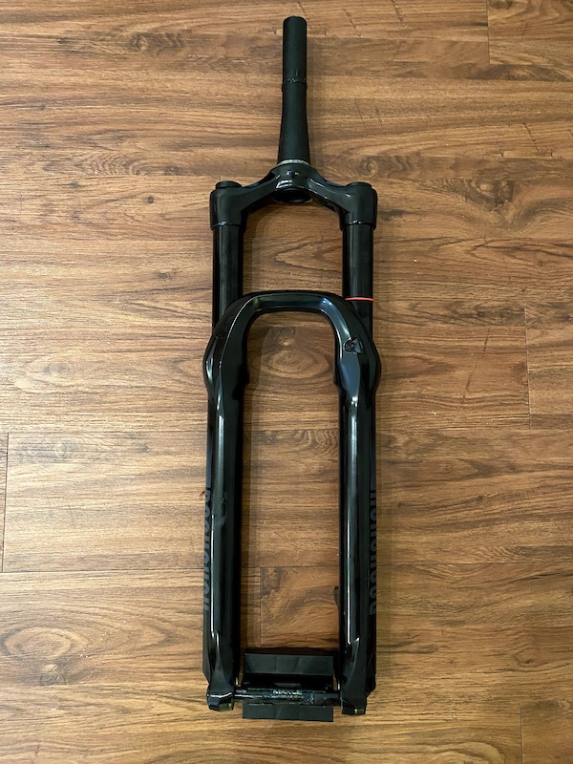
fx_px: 574
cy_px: 382
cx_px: 286
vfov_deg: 67.3
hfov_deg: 53.1
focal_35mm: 26
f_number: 1.8
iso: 640
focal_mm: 4.25
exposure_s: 1/30
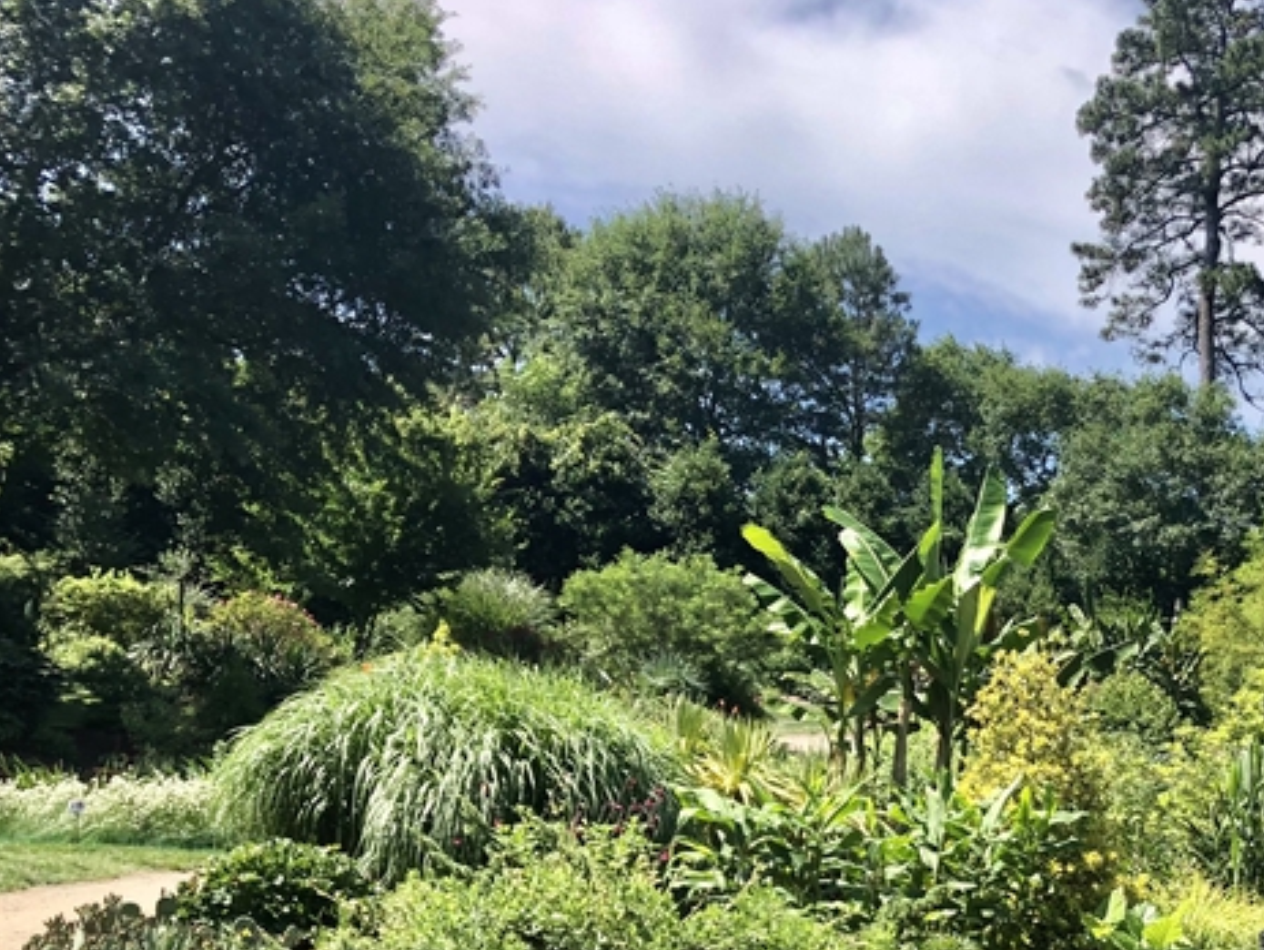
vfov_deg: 24.4
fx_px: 2120
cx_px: 1253
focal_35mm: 58
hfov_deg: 30.9
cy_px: 887
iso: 20
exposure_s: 1/1056
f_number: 1.8
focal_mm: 3.99
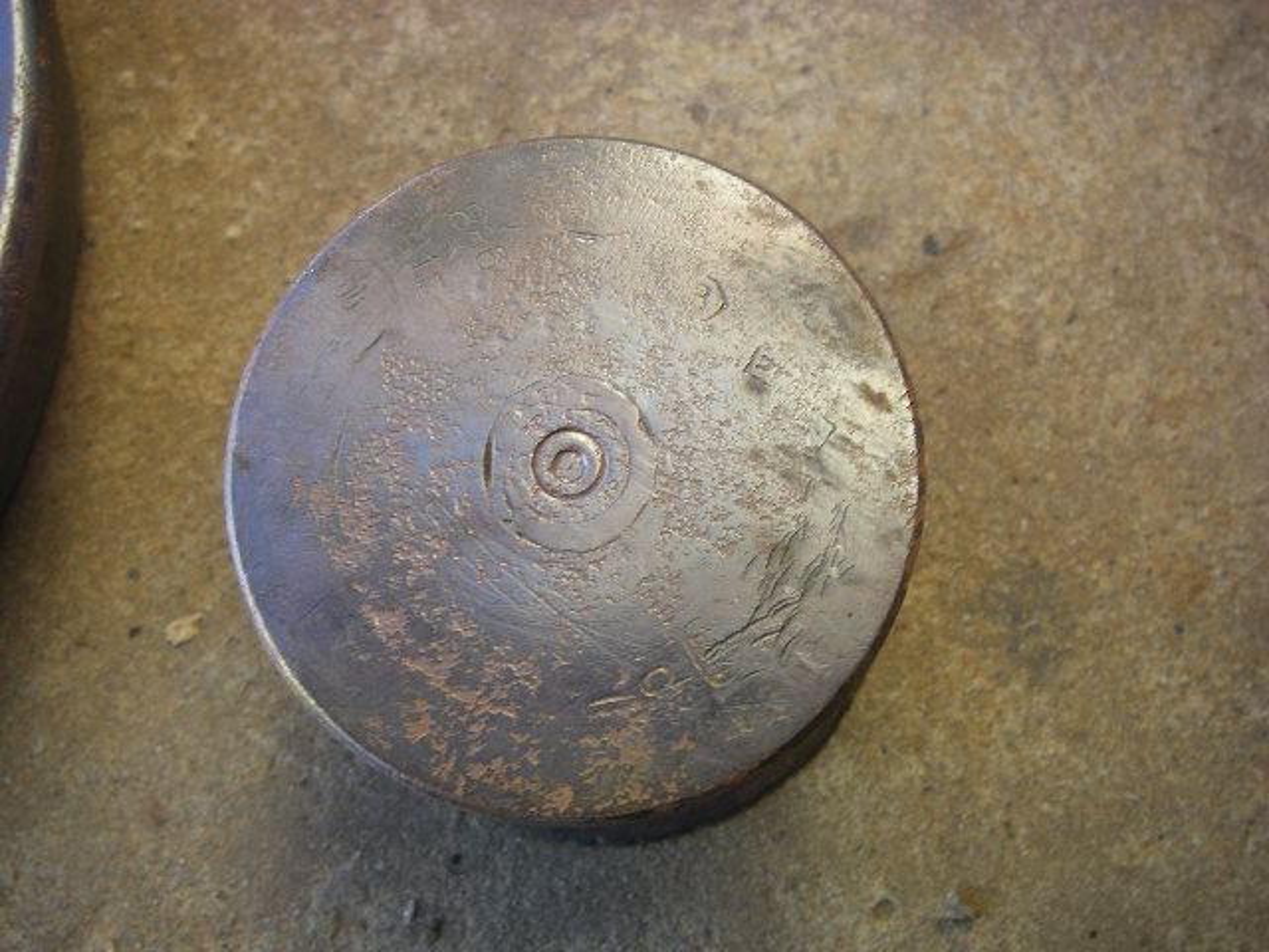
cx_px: 634
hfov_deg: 49.0
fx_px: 1393
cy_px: 476
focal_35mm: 38
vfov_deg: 37.7
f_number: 3.3
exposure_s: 1/50
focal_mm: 6.3
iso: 64
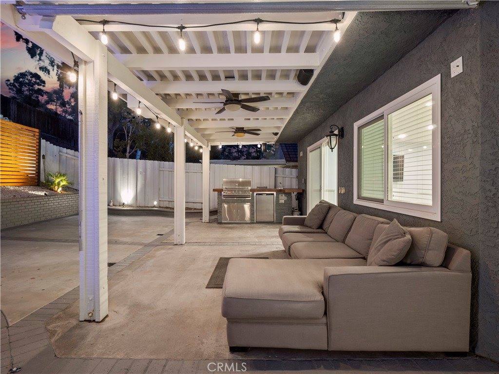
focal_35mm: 18
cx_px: 250
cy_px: 187
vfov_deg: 71.6
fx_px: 259
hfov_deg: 87.8
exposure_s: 5
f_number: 7.1
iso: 200
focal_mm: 9
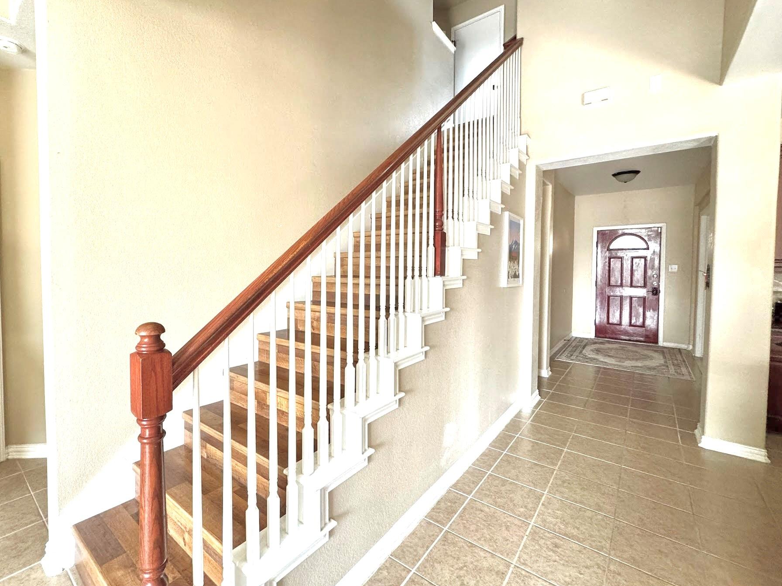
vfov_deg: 78.0
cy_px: 278
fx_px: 361
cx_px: 349
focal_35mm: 16
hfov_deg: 94.1
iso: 320
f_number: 2.2
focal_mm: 2.22
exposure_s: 1/99
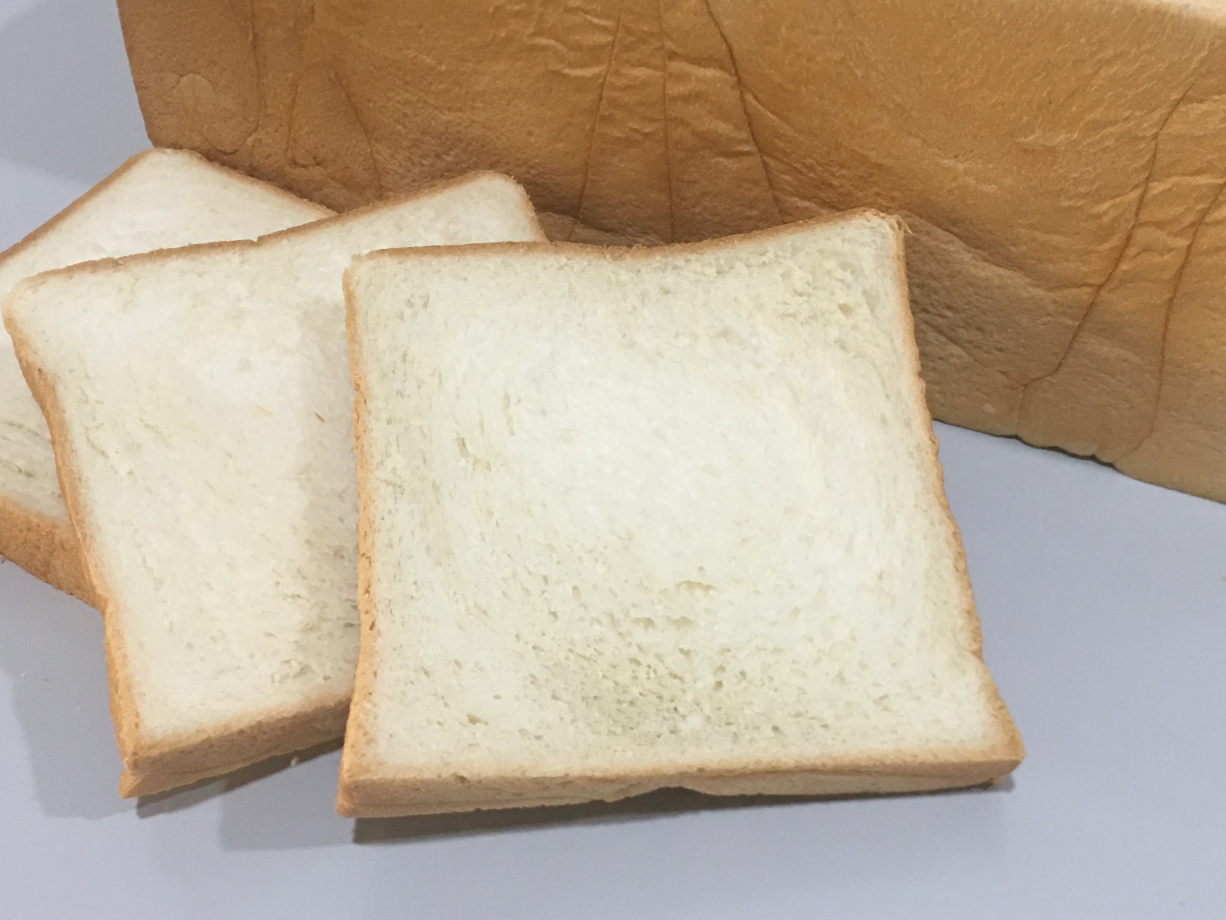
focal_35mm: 45
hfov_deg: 42.0
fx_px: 1594
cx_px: 661
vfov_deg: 31.9
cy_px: 297
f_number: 2.2
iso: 64
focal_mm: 4.15
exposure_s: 1/15
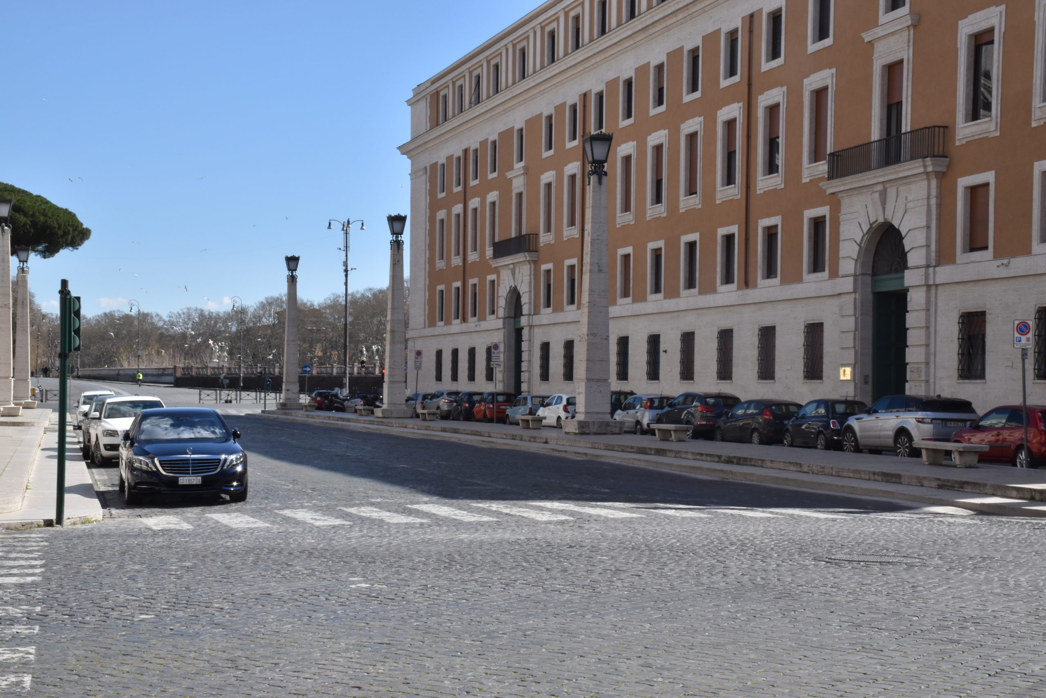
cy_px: 349
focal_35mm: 60
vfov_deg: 22.6
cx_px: 523
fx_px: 1743
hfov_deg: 33.4
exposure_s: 1/125
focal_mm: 40
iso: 400
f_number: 29
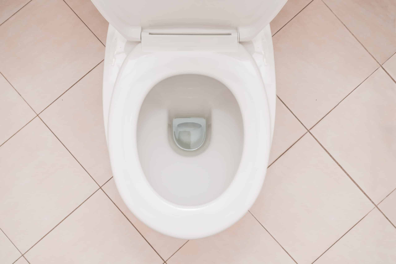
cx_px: 198
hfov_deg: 57.2
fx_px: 363
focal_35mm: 33
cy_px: 132
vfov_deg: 40.0
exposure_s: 1/125
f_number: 13
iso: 200
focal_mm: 33
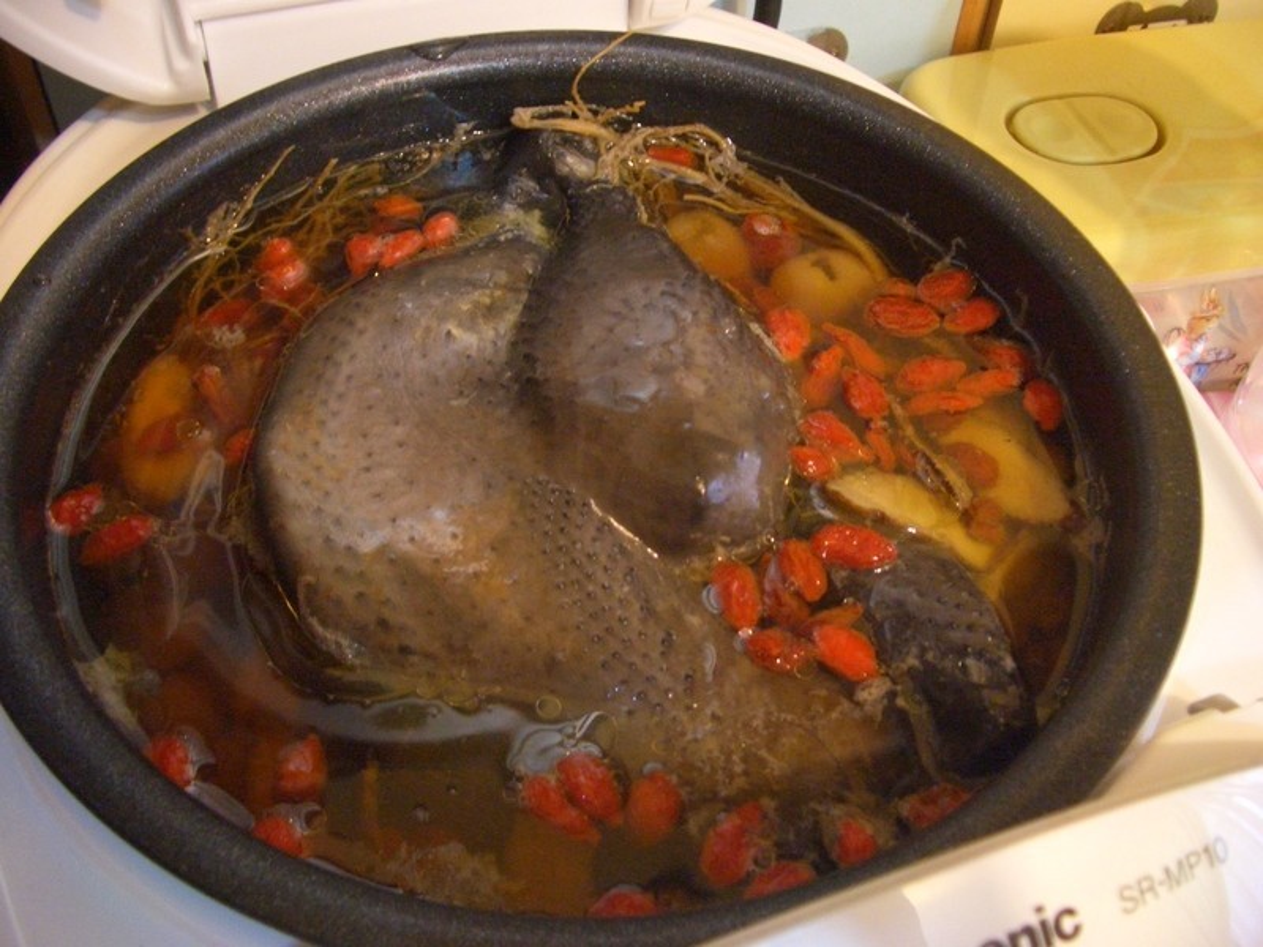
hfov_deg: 52.6
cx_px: 632
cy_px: 474
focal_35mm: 35
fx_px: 1277
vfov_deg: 40.7
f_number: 2.6
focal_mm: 5.8
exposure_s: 1/8
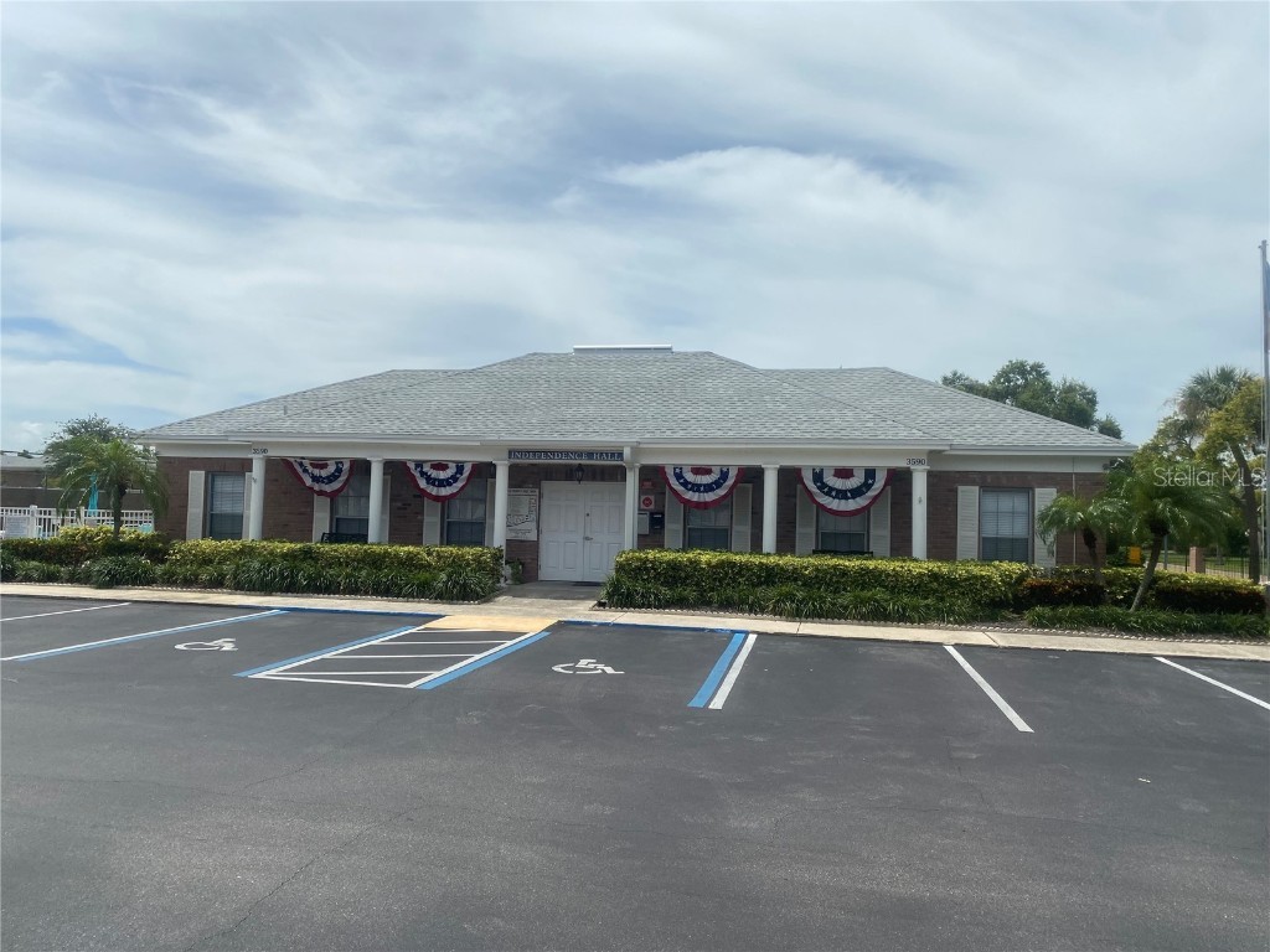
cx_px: 635
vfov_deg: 53.1
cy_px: 476
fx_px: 954
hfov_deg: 67.3
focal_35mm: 26
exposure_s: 1/5025
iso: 32
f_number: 1.8
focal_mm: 4.25
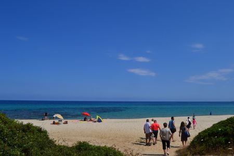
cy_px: 78
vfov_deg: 43.6
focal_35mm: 30
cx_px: 117
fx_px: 195
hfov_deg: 61.9
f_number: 11
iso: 125
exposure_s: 1/500
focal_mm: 20
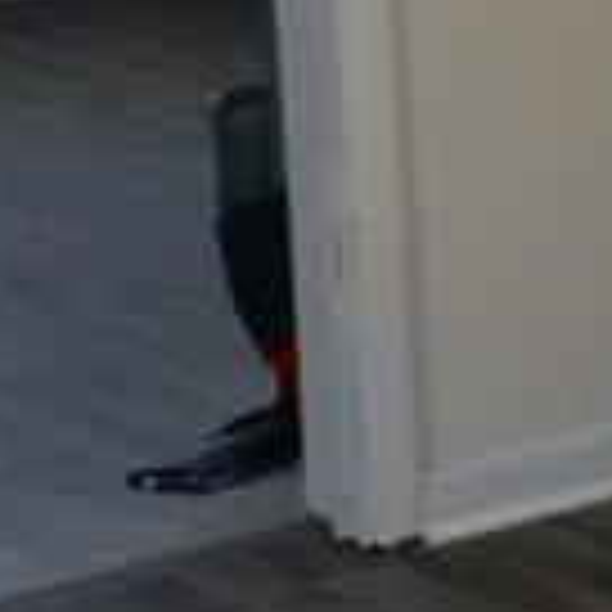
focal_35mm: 193
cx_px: 1530
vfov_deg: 8.9
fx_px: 3860
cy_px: -153
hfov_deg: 8.2
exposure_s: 1/120
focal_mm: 4.15
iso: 32
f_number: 2.2
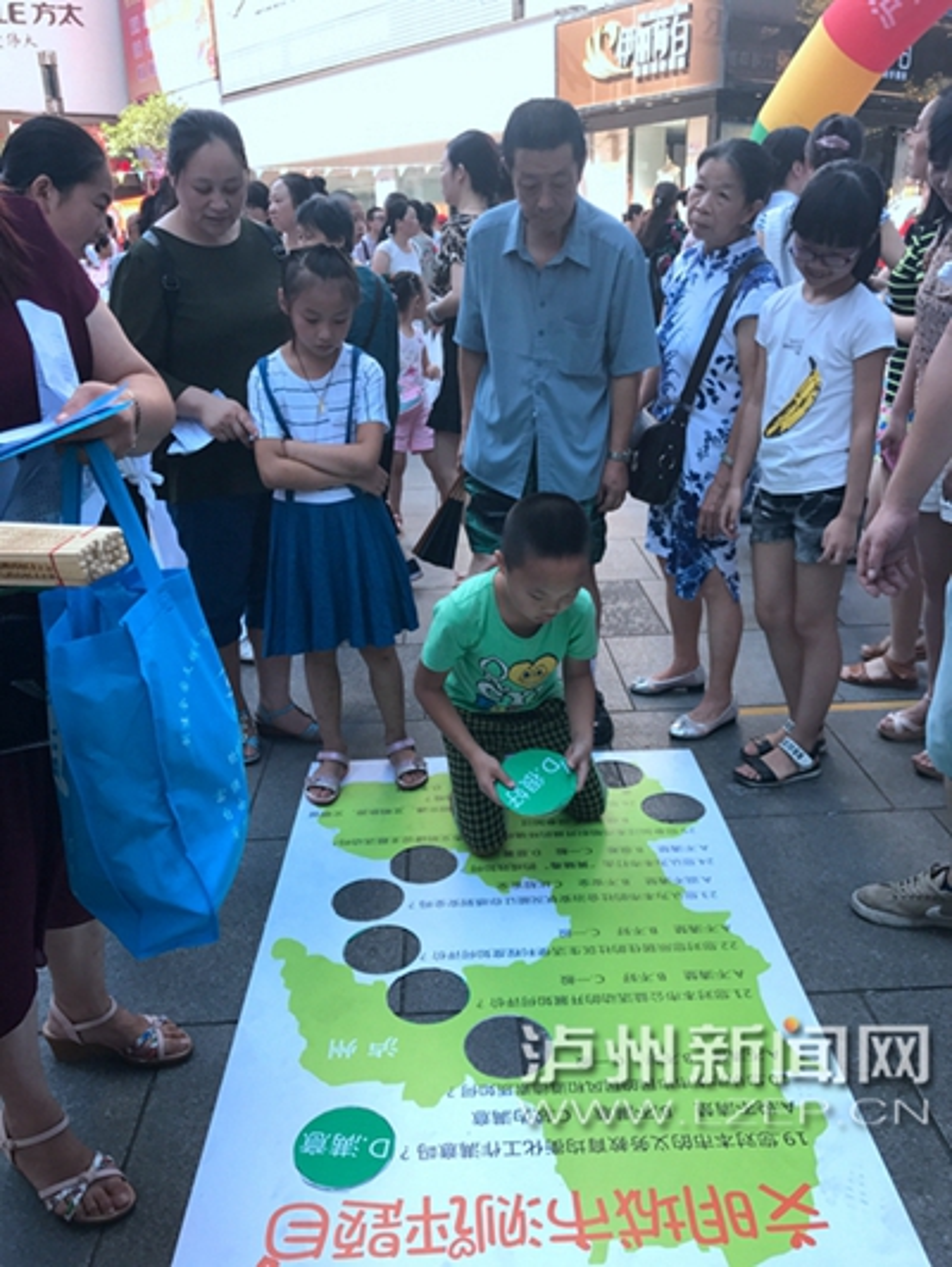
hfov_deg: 49.8
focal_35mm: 28
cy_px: 634
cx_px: 476
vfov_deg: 63.4
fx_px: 1025
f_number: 1.8
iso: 25
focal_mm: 3.99
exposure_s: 1/210
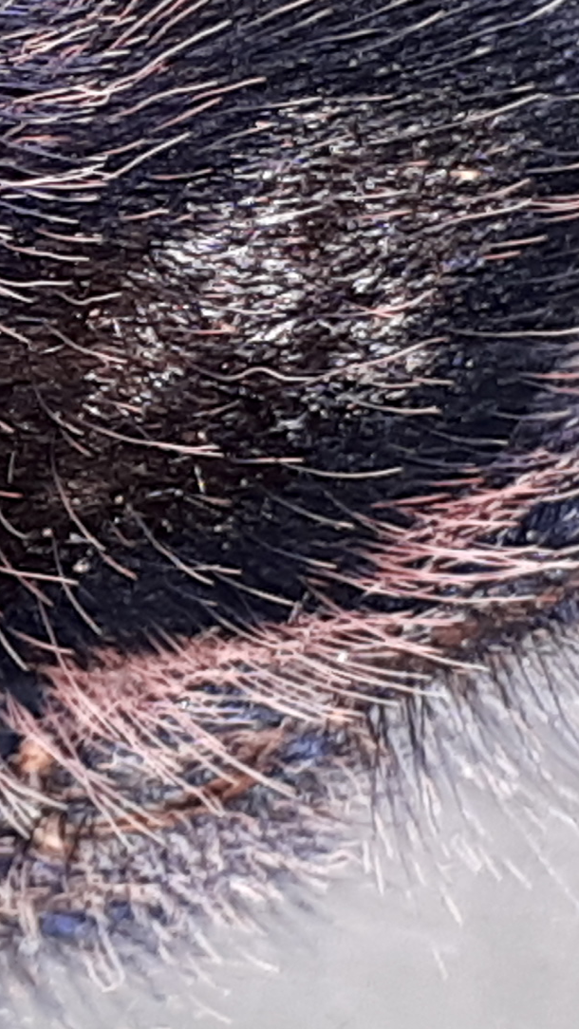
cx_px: 10
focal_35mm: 125
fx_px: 3411
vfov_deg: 17.1
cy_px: 330
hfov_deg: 9.6
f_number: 1.9
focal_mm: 3.6
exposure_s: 1/50
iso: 40
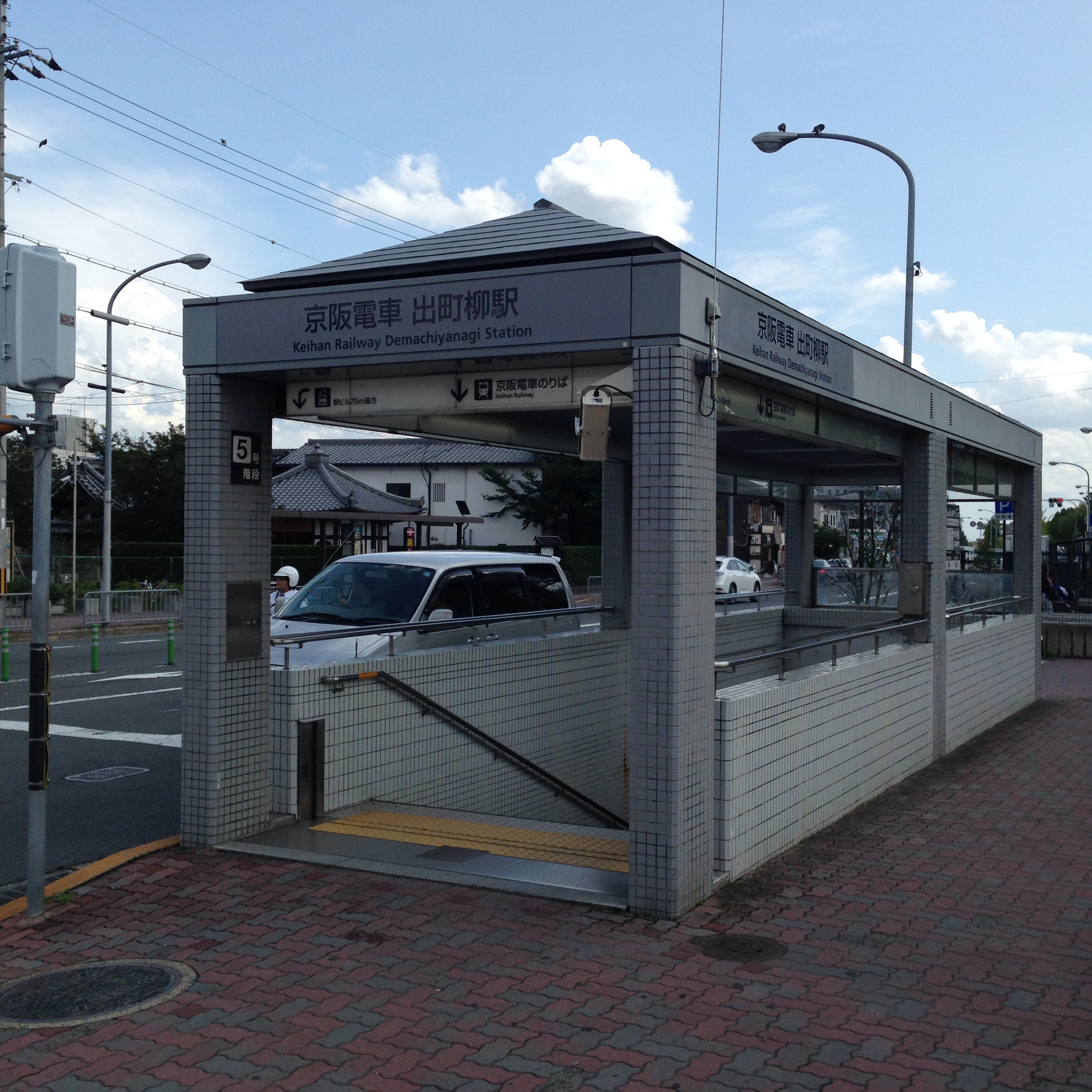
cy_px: 545
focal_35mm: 39
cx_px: 552
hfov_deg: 42.8
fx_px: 1392
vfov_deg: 42.8
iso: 50
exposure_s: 1/1642
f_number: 2.4
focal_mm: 4.12
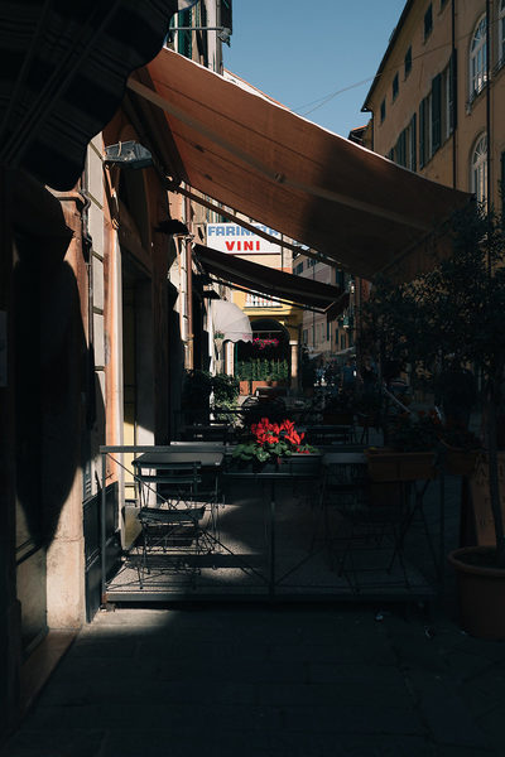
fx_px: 736
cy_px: 378
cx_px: 252
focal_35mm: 35
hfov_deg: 37.9
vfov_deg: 54.4
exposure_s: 1/2000
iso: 200
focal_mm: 23
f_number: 2.8
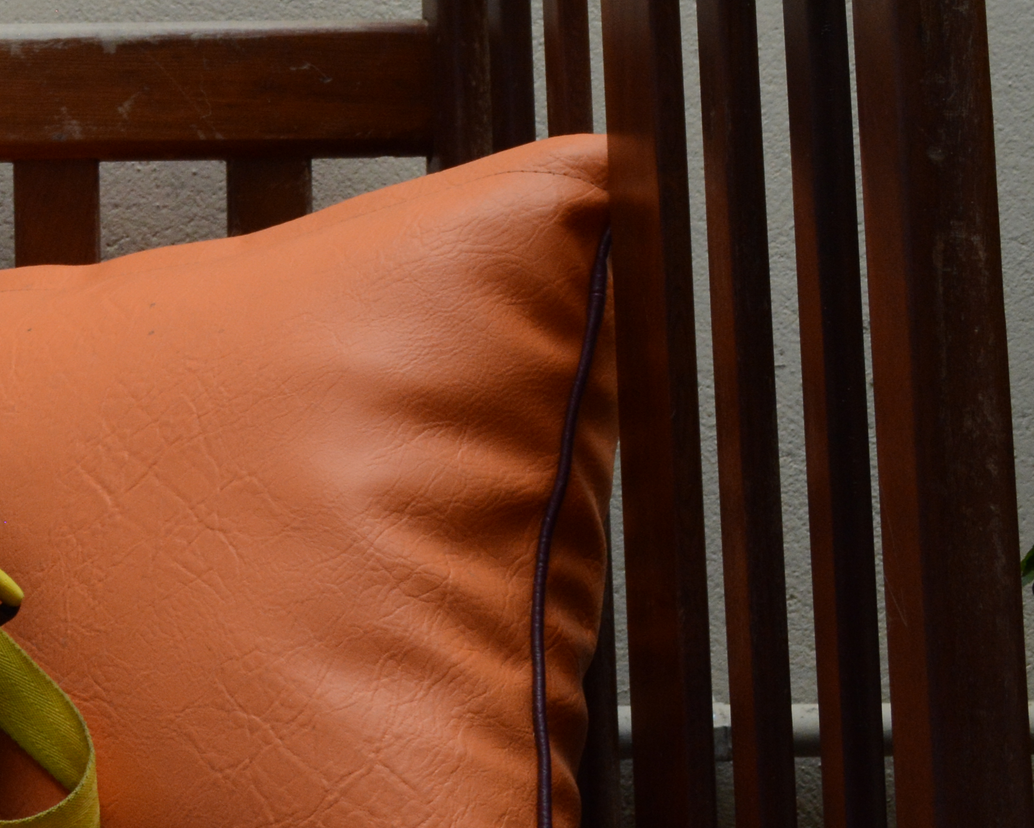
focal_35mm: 126
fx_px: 3870
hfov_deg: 14.2
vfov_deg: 12.1
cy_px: -7
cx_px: -548
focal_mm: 29
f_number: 10
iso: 800
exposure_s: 1/400
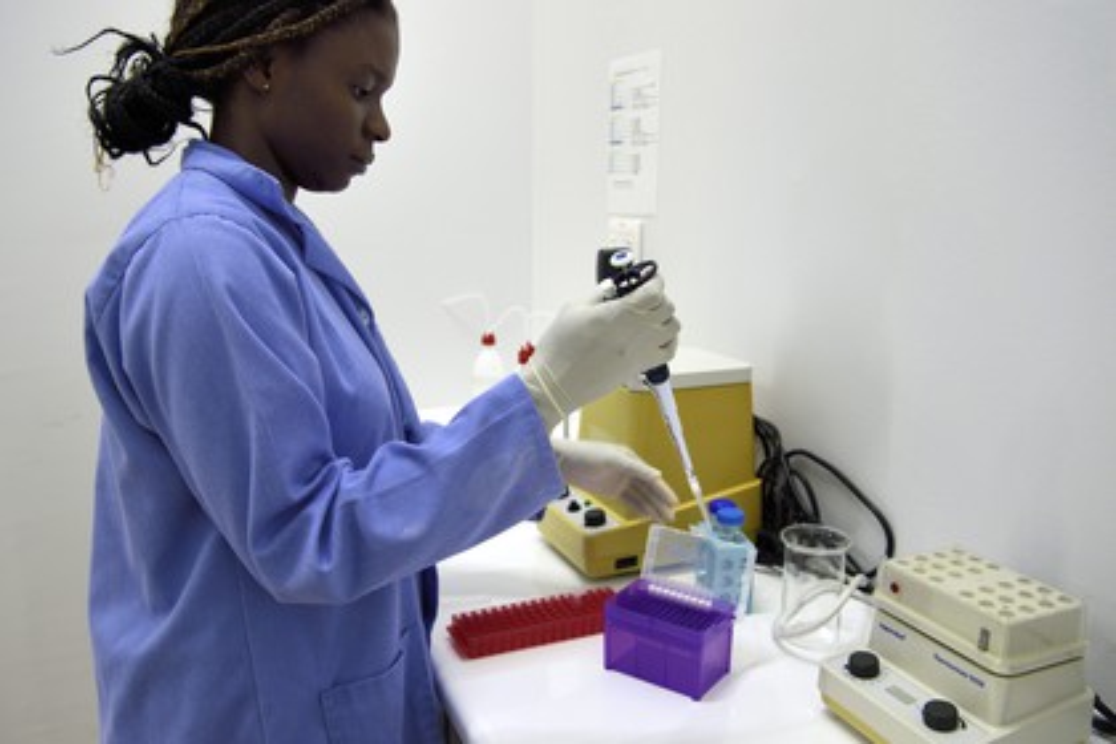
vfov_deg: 43.6
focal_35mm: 30
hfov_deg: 61.9
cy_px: 372
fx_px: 930
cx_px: 558
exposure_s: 1/40
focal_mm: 30
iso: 800
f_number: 5
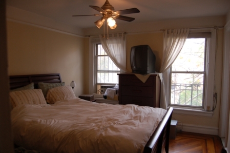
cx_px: 115
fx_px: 172
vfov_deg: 47.8
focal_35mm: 27
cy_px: 76
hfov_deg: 67.5
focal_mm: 18
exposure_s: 1/50
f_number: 3.5
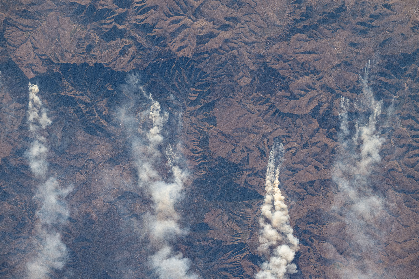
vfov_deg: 3.4
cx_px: 210
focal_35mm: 400
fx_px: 4655
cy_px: 140
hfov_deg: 5.2
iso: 640
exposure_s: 1/2000
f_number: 6.3
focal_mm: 400
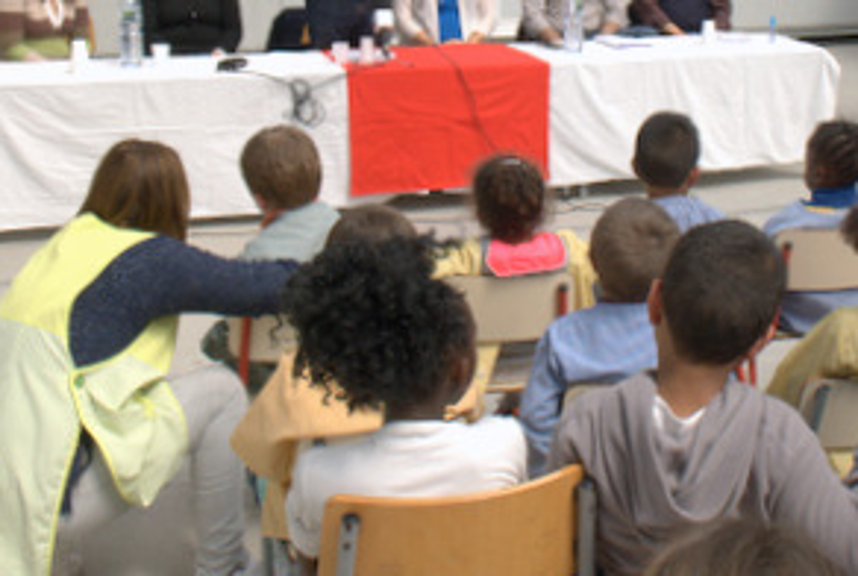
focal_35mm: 58
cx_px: 655
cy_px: 163
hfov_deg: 33.6
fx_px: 1386
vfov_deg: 23.3
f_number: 9
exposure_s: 1/320
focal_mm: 19
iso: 200
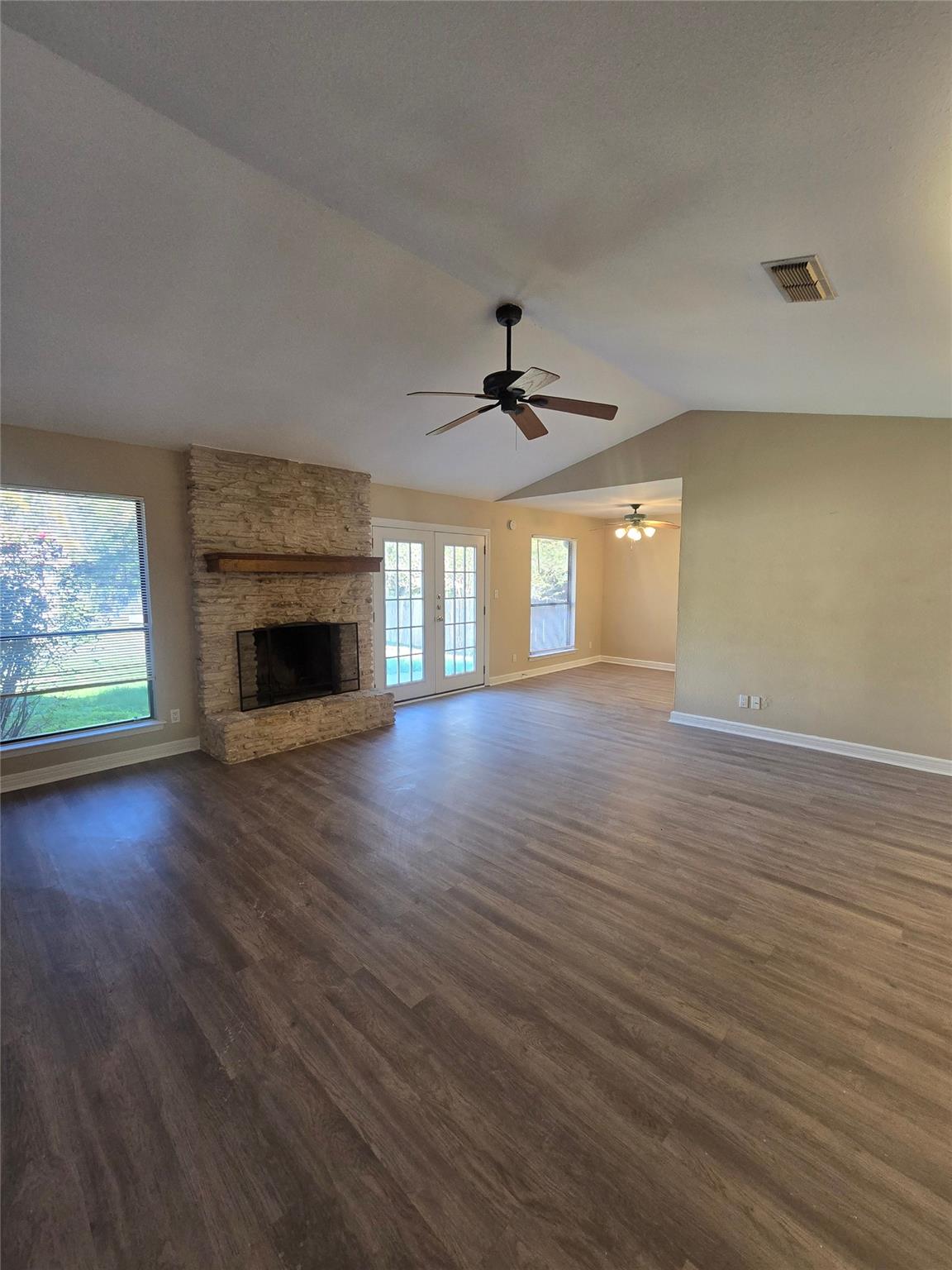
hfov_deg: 89.9
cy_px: 635
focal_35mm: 13
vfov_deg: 106.2
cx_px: 476
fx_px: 477
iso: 160
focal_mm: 2.2
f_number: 2.2
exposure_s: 1/60
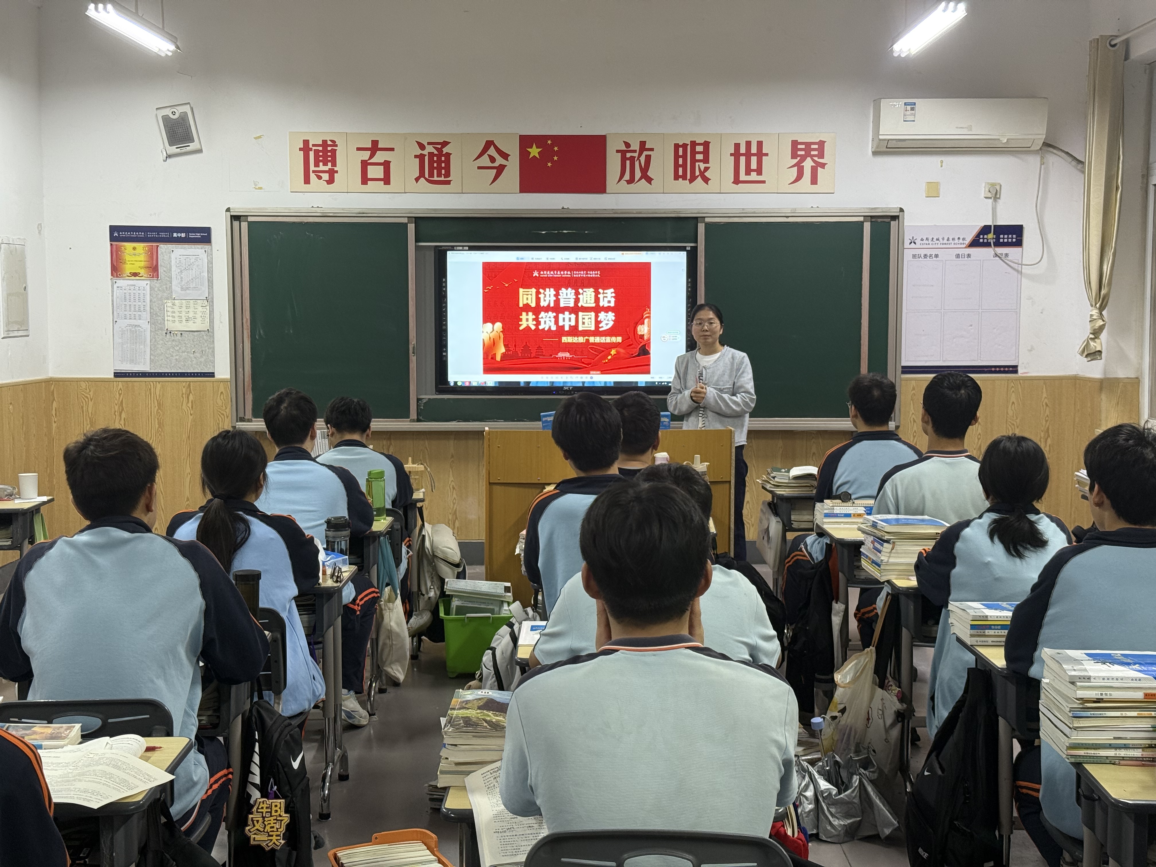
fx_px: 1603
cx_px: 578
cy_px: 434
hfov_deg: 39.7
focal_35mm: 48
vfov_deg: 30.3
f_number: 1.78
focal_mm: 6.76
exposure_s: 1/50
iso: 160
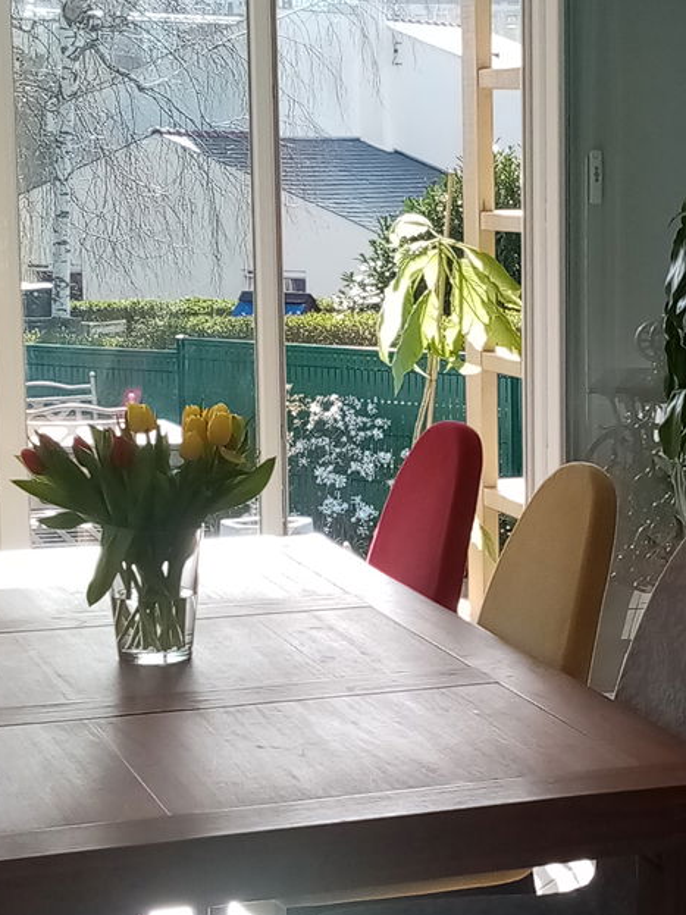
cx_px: 639
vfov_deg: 22.0
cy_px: 506
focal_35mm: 89
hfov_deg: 16.3
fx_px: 2352
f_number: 1.8
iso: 102
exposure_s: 1/304
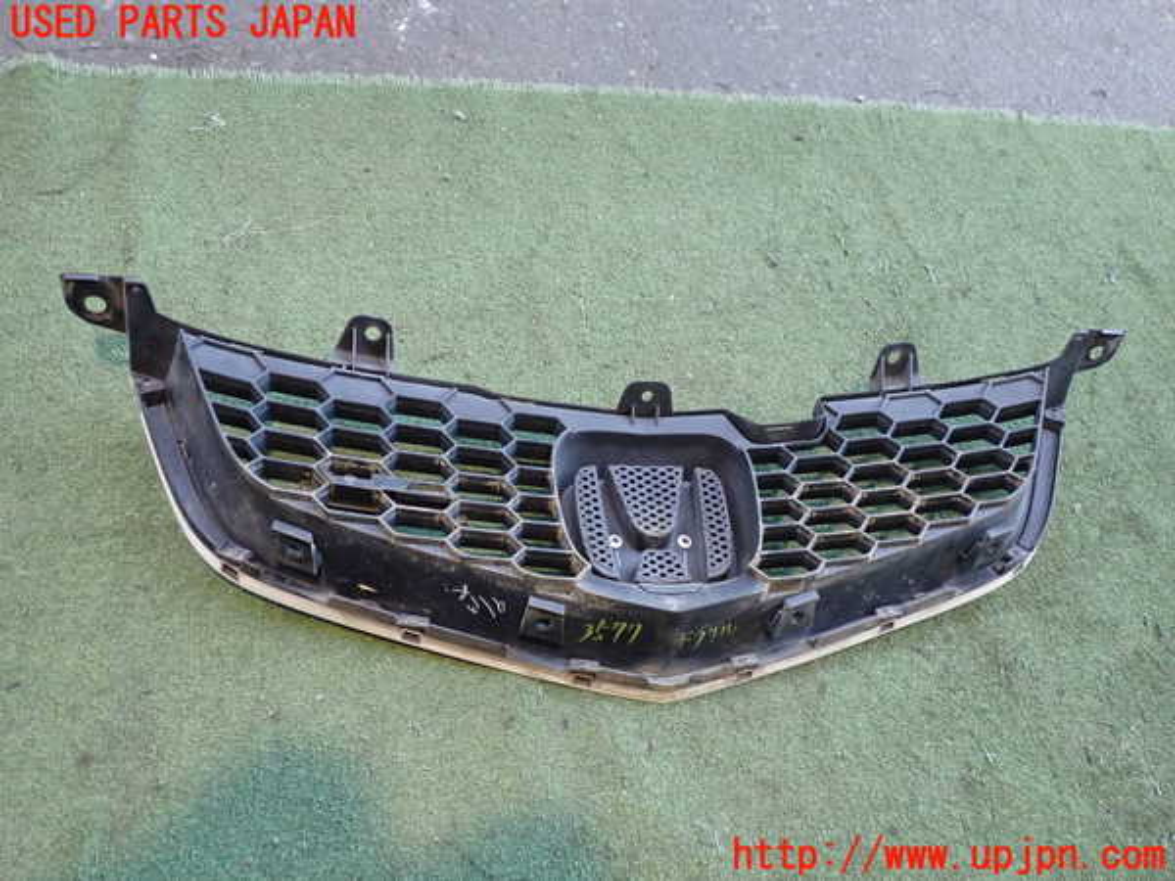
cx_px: 588
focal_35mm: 30
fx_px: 1018
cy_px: 440
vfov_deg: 46.8
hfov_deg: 60.0
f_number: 2.3
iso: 320
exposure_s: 1/30
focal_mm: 5.4
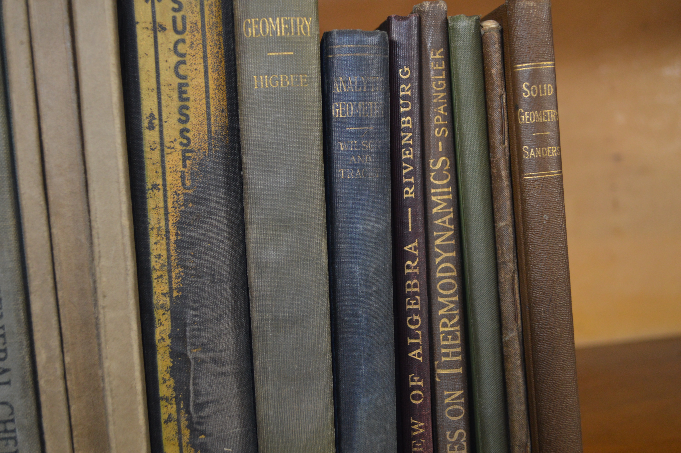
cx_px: 340
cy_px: 226
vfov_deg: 34.1
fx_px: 737
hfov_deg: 49.6
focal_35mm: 39
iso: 800
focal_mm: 26
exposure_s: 1/60
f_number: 4.2
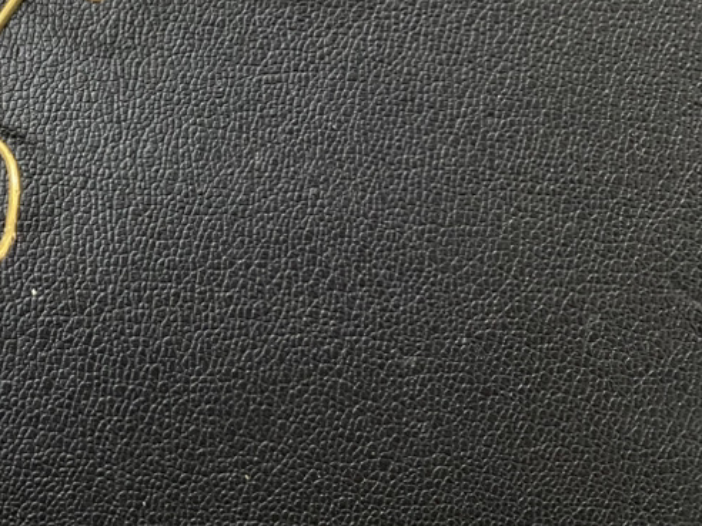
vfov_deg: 22.8
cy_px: -31
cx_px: -86
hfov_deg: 28.5
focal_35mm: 61
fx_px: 1237
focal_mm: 4.25
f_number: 1.8
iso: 320
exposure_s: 1/50
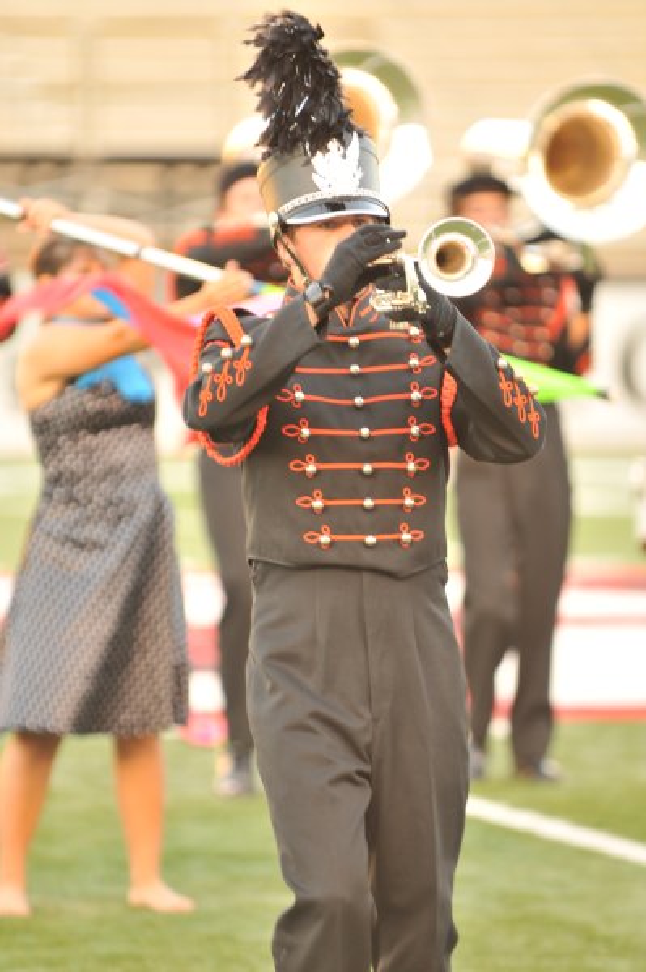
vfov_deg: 6.9
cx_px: 323
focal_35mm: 300
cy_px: 486
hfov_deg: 4.6
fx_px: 8088
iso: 200
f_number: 2.8
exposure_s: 1/125
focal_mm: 200
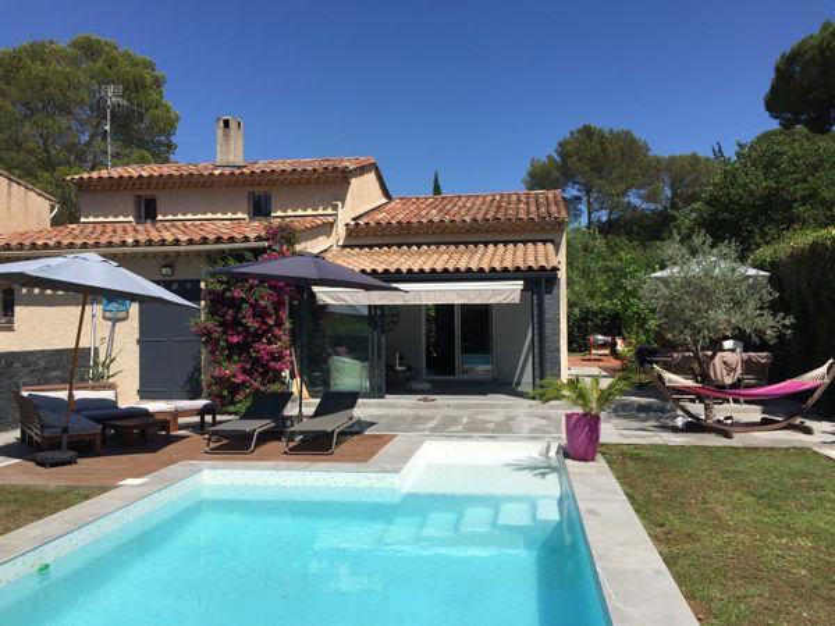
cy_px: 313
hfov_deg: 61.7
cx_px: 418
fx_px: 700
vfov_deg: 48.2
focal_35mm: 29
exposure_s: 1/2825
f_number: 2.2
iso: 32
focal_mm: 4.15
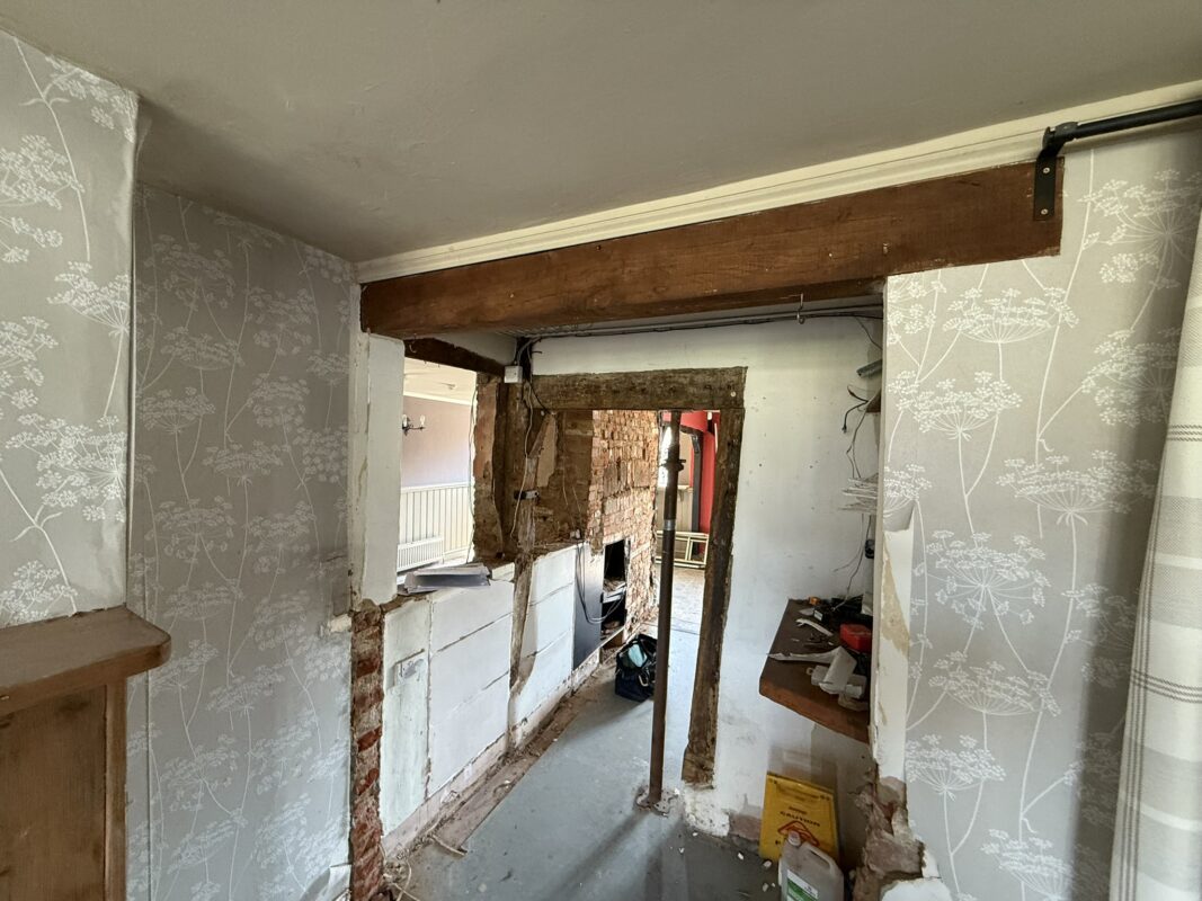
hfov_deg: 102.1
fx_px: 486
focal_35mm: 14
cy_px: 450
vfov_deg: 85.7
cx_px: 601
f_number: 2.2
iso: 400
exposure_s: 1/60
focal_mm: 2.22
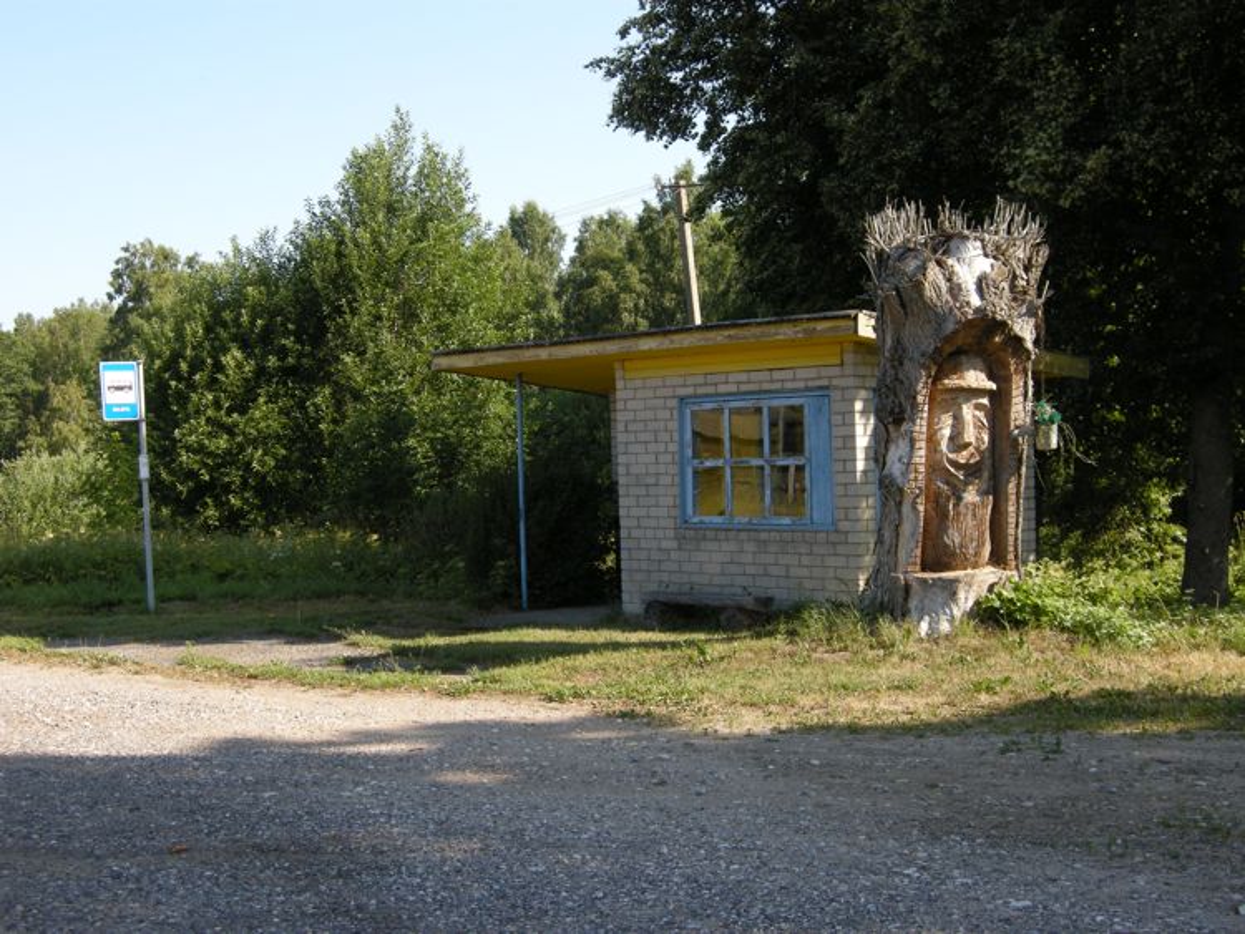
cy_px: 467
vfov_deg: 30.9
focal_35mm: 47
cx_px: 622
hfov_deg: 40.4
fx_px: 1691
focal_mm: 10.1
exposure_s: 1/206
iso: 64
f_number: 4.3
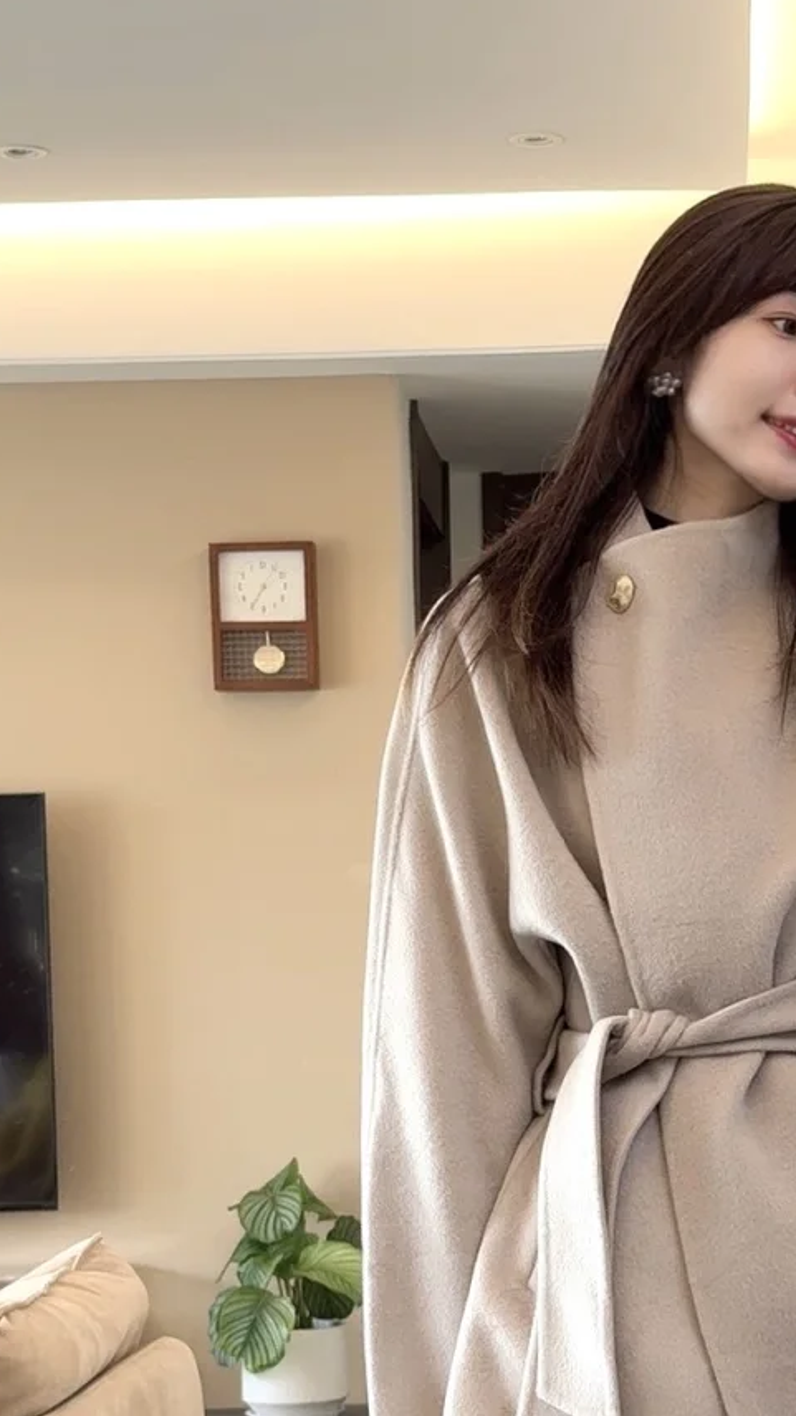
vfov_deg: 23.7
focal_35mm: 88
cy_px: 1178
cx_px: 683
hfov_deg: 13.6
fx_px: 3305
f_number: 1.78
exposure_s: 1/50
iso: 64
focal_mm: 6.76
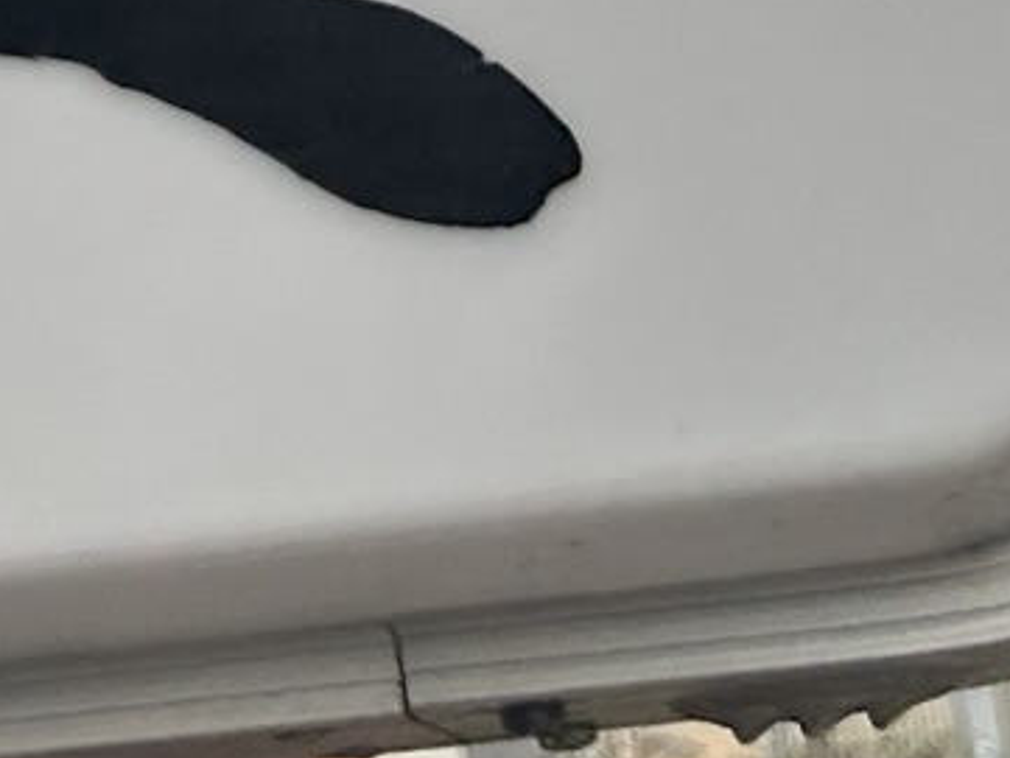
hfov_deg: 13.4
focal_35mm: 144
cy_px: -780
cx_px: -168
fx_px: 4203
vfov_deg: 9.6
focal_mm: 5.7
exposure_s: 1/1029
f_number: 1.5
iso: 50
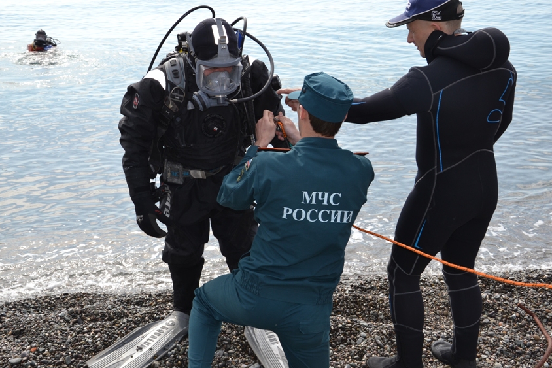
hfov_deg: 41.1
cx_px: 279
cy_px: 173
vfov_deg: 28.1
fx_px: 736
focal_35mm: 48
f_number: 8
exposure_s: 1/200
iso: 100
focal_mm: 30
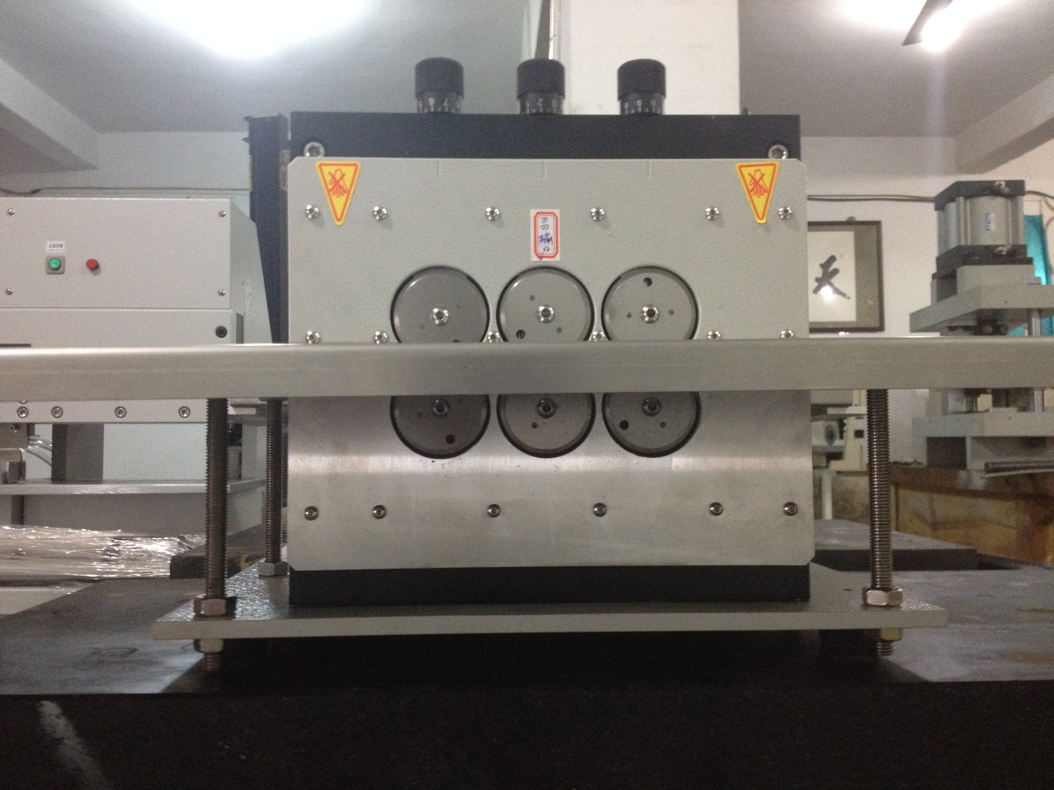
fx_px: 1066
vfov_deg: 40.7
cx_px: 527
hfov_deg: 52.6
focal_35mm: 35
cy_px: 395
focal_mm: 4.28
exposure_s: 1/20
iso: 320
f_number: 2.4
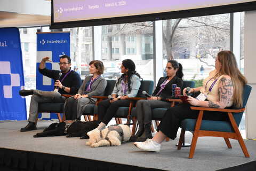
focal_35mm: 75
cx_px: 128
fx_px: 533
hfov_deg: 27.0
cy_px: 86
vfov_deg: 18.2
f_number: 5.6
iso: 3200
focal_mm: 50
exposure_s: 1/160
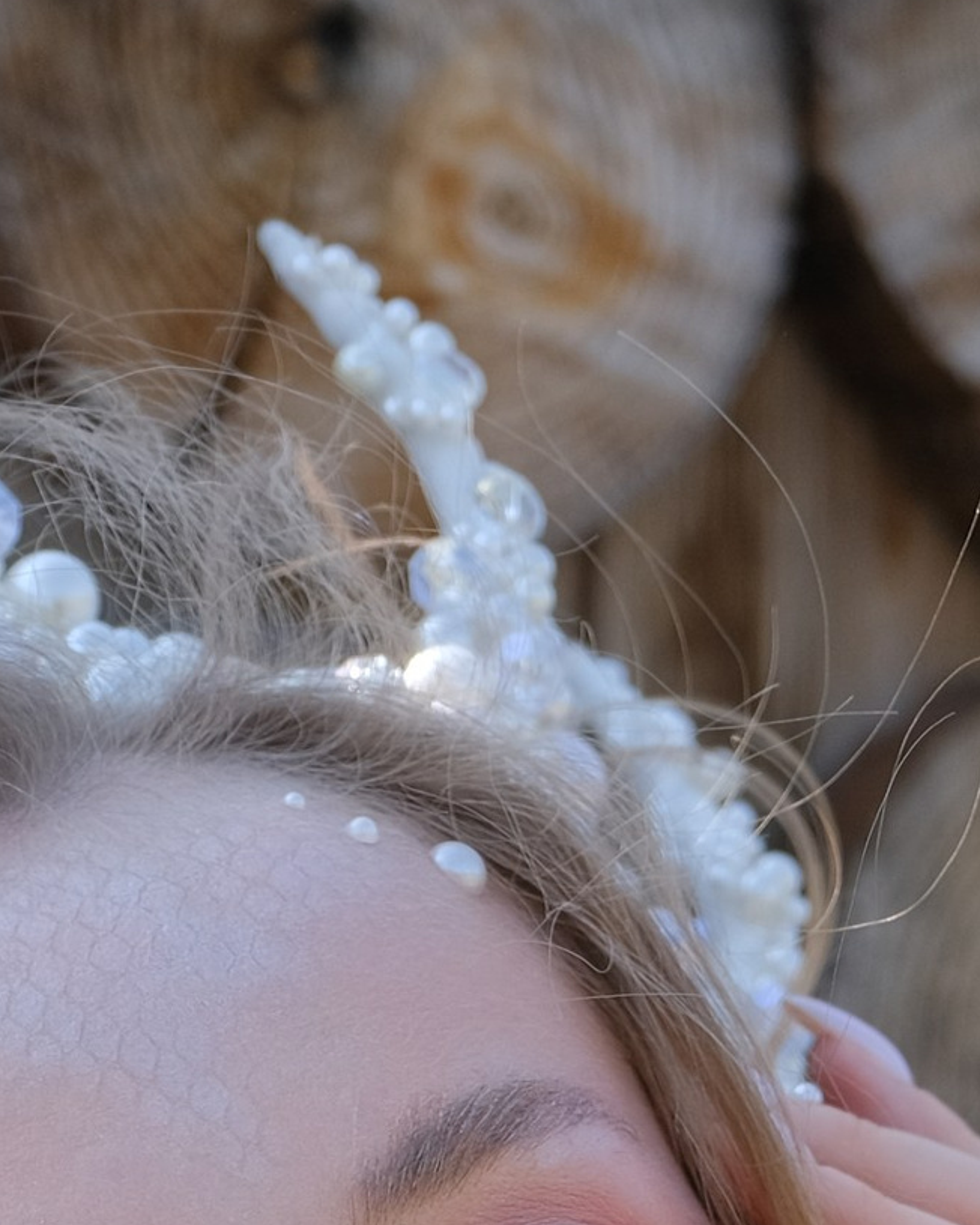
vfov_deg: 5.3
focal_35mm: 358
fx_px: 12979
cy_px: 2279
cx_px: 359
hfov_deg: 4.3
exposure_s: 1/800
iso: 160
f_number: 2.8
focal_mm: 54.1
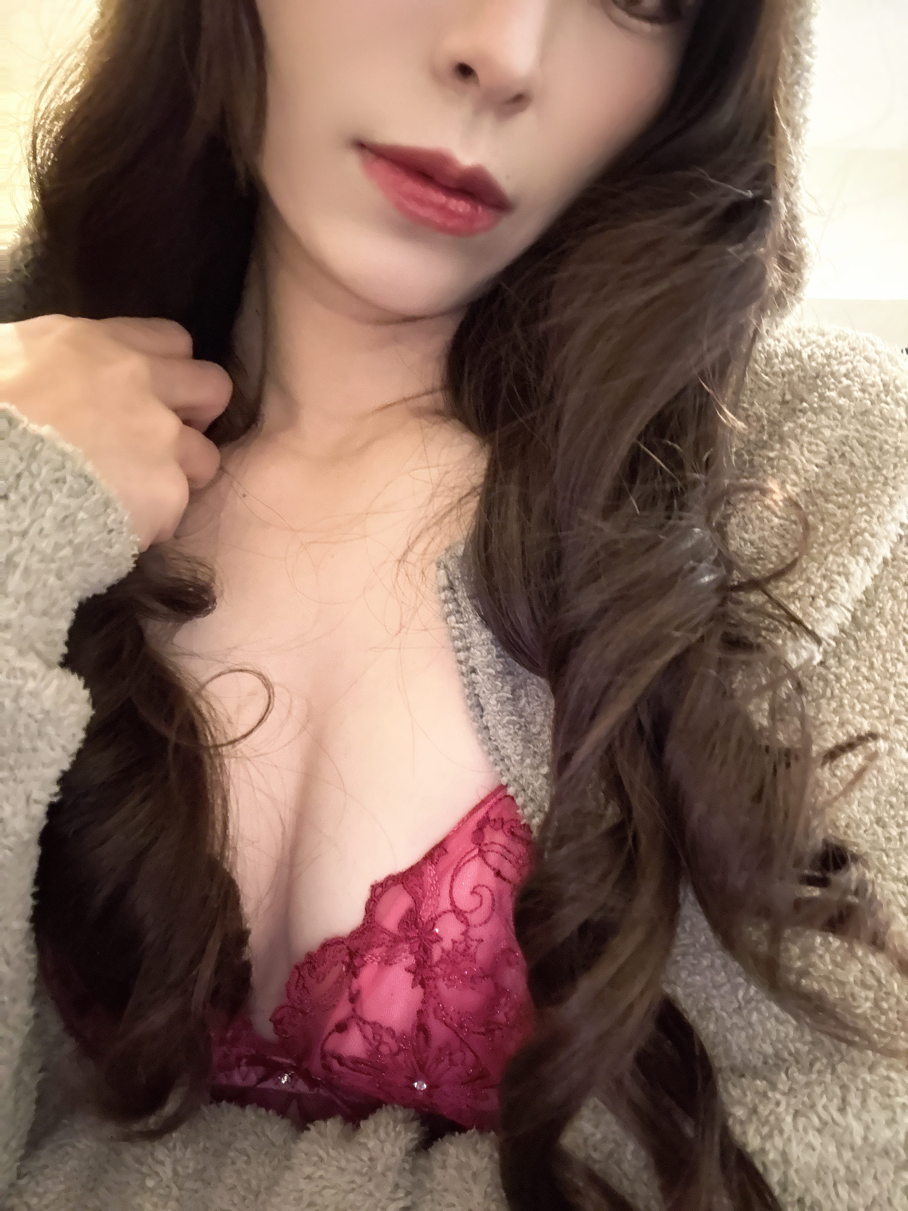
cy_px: 606
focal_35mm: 23
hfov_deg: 58.9
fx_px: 804
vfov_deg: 73.9
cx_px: 454
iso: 800
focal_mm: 2.69
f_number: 1.9
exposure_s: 1/17
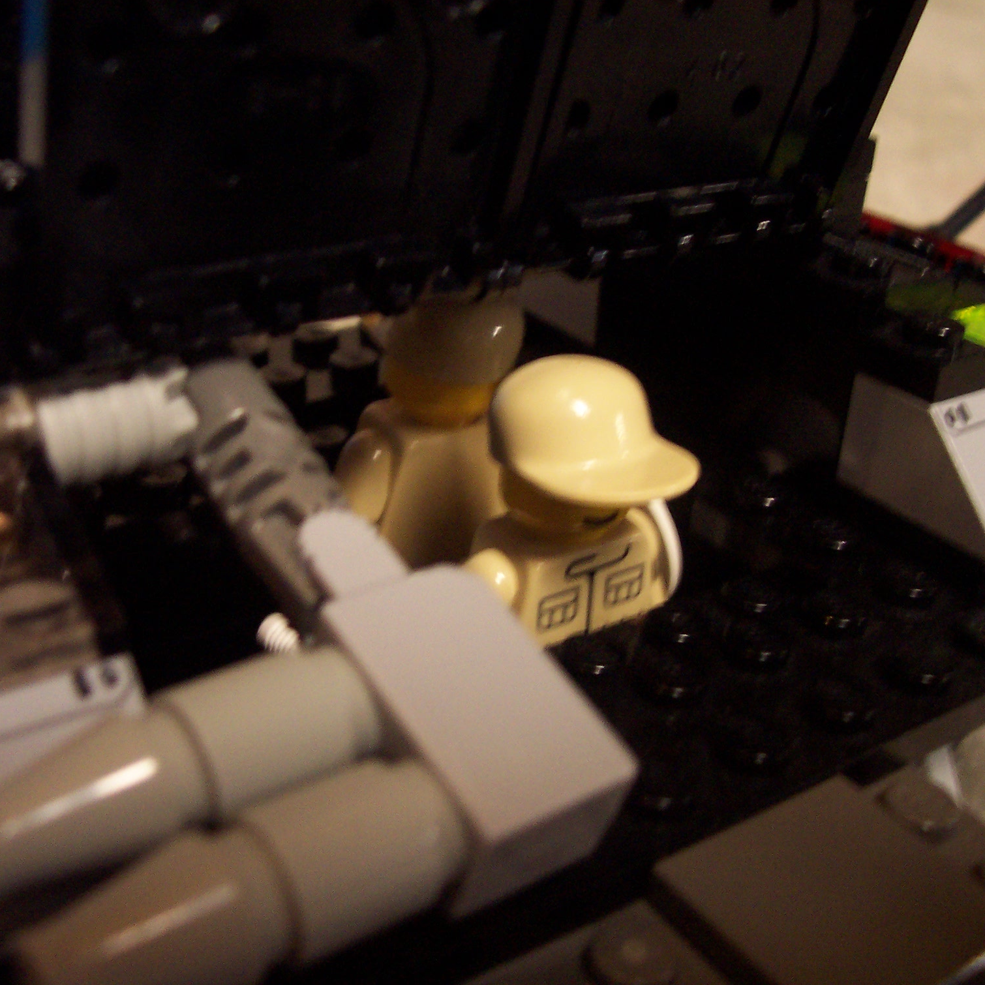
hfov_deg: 38.3
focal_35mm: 44
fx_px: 1417
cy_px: 490
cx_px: 446
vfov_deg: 38.3
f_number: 2.8
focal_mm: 5.6
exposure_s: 1/8
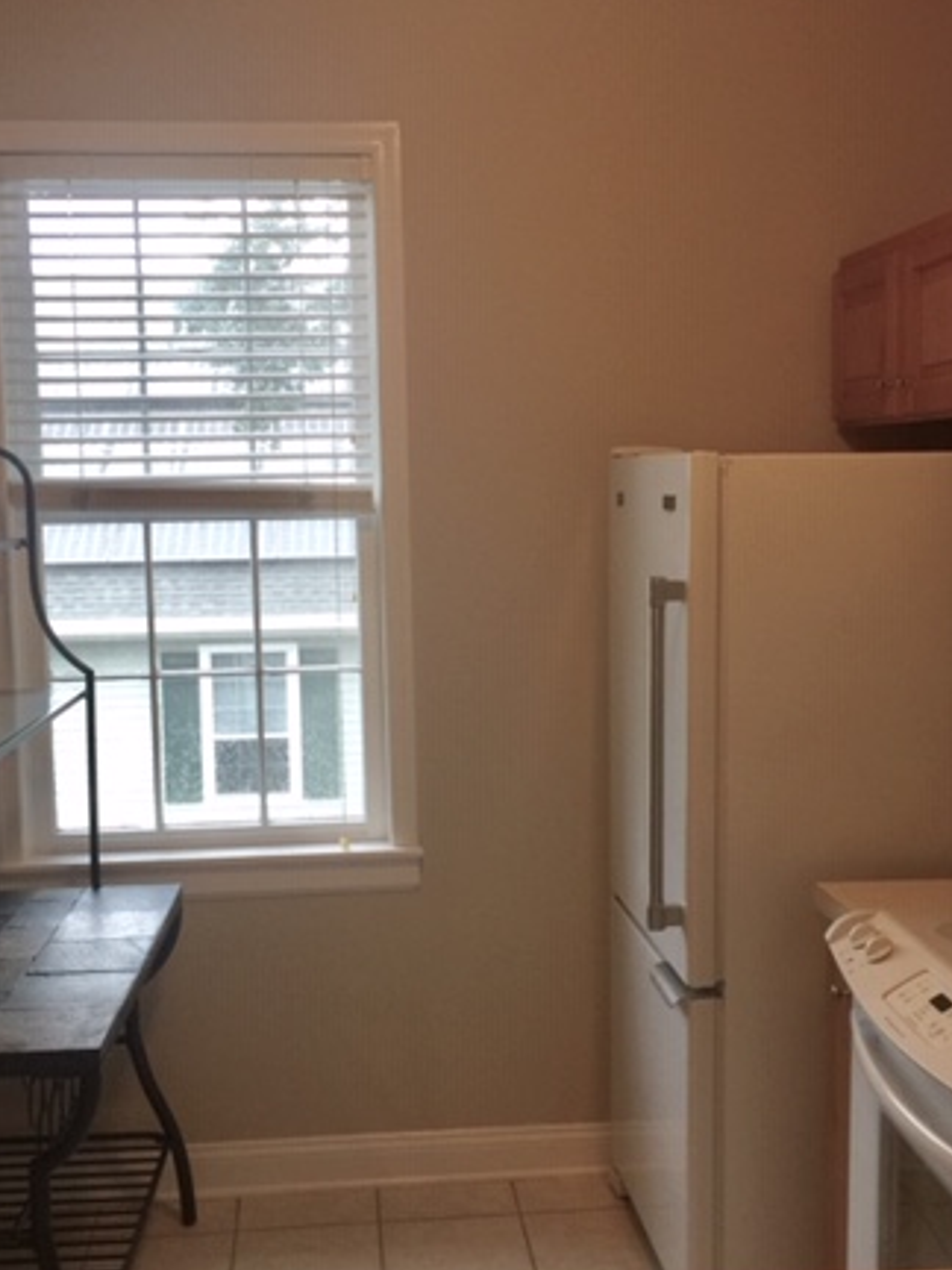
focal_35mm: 43
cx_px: 470
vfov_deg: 43.9
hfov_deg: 33.6
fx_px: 1577
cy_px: 638
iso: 50
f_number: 2.2
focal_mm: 4.15
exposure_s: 1/30
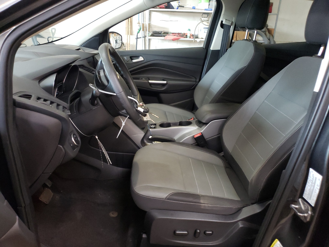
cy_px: 124
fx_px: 247
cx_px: 164
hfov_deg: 67.3
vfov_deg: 53.1
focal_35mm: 26
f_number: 1.5
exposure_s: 1/30
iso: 330
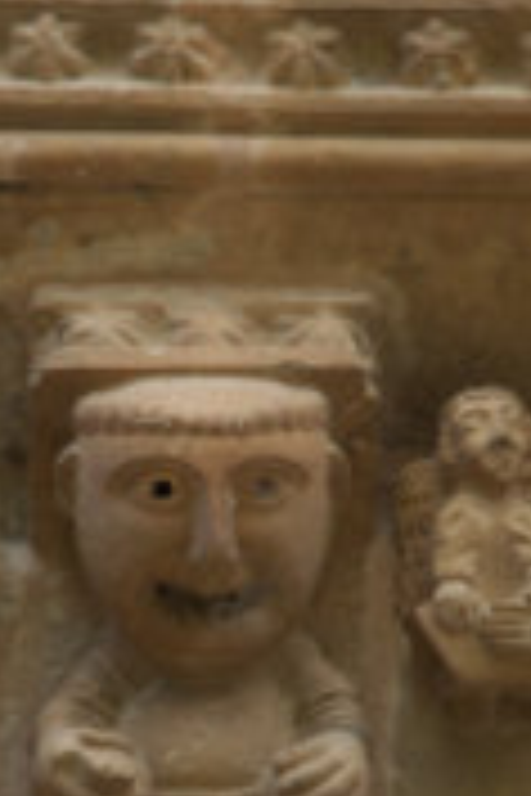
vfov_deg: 2.4
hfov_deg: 1.6
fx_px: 18783
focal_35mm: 849
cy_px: 636
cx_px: -324
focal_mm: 200
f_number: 11
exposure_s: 1/320
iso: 1600
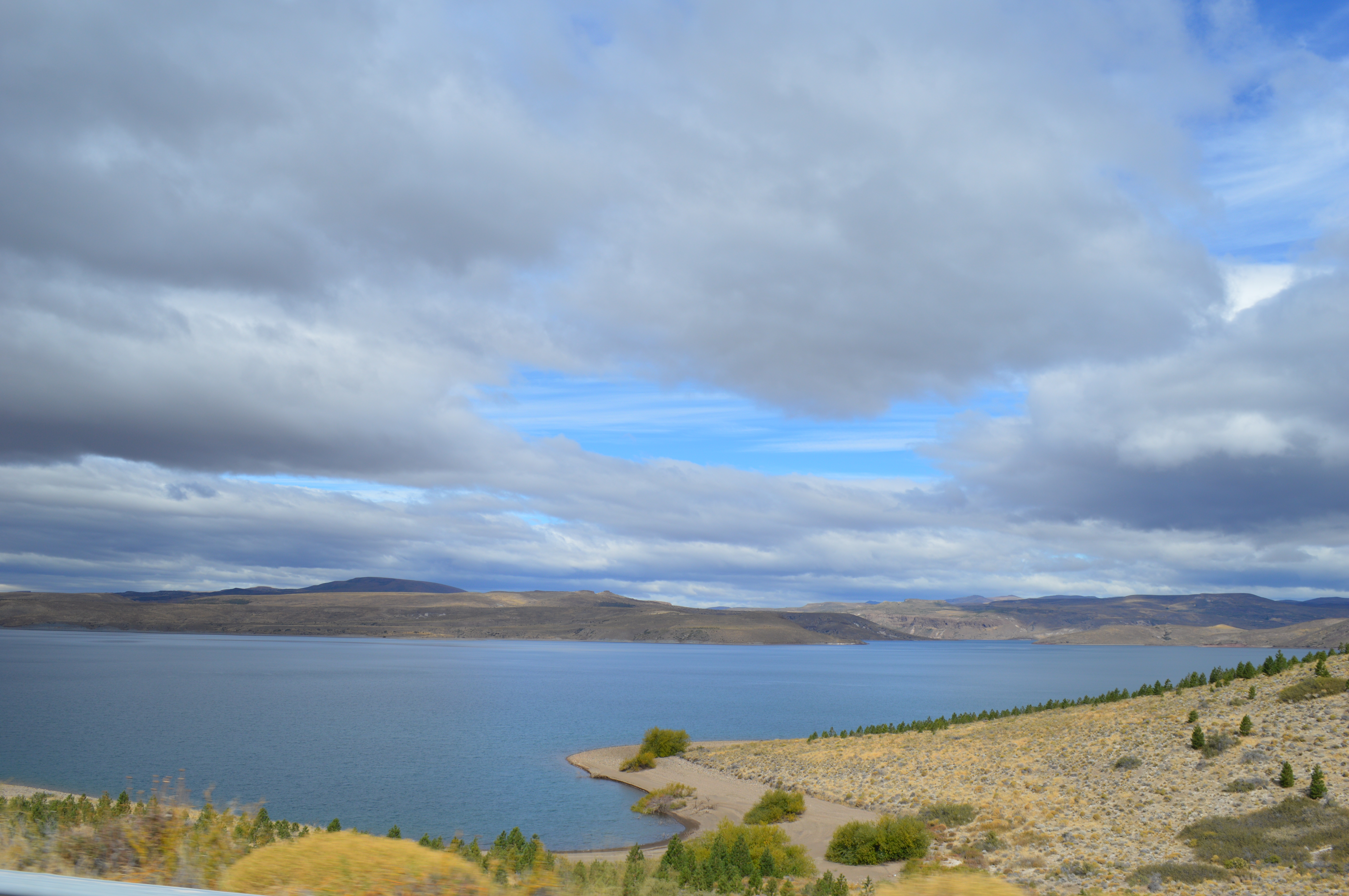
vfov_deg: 43.5
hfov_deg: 62.0
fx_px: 1123
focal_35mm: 30
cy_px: 448
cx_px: 674
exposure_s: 1/320
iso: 100
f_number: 9
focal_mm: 20
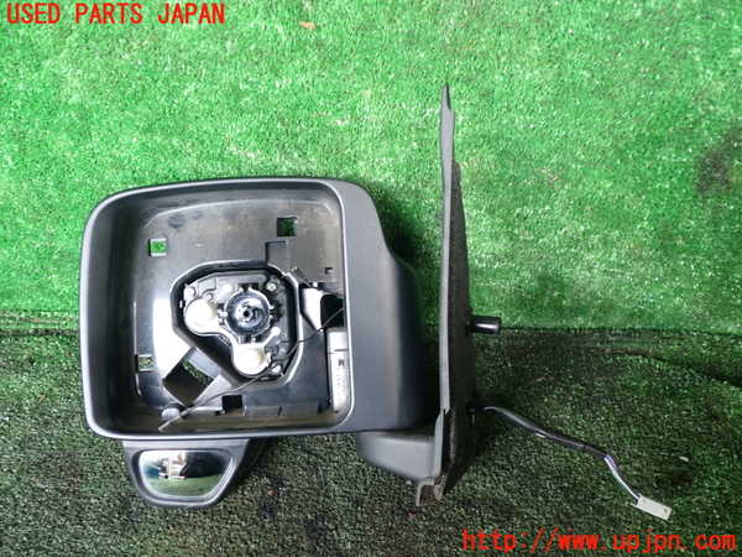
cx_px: 371
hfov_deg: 60.0
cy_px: 278
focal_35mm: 30
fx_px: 643
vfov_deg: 46.8
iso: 200
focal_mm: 5.4
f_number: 2.3
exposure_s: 1/50
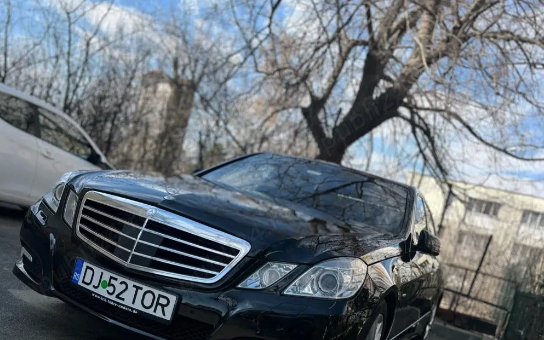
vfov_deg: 33.5
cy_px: 271
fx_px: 549
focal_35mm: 37
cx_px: 272
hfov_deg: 52.7
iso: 50
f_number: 1.5
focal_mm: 5.7
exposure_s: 1/1698
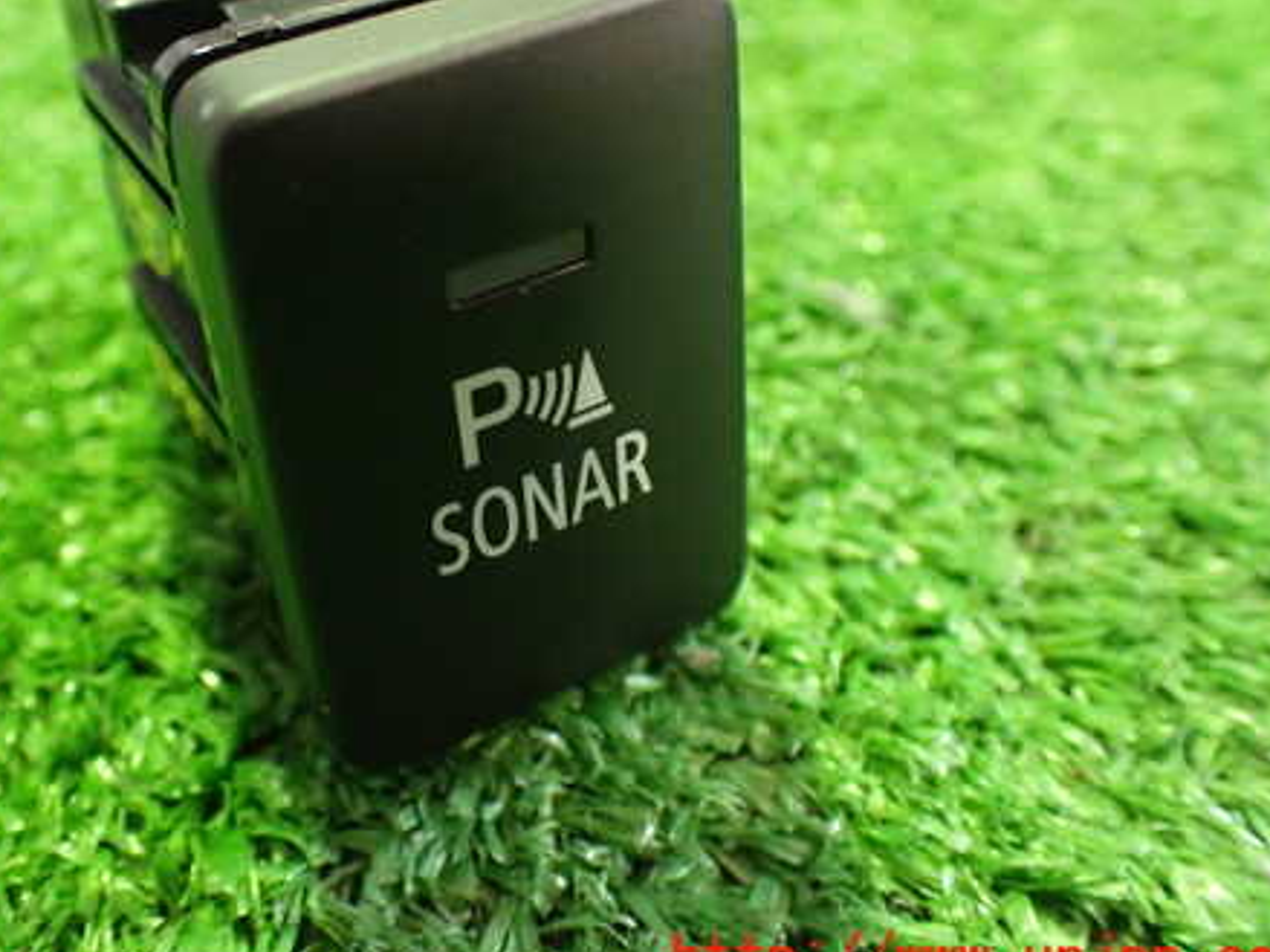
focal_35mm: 41
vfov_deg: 34.9
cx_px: 457
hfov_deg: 45.3
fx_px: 1504
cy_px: 347
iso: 1000
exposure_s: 1/30
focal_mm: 5.4
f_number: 2.3
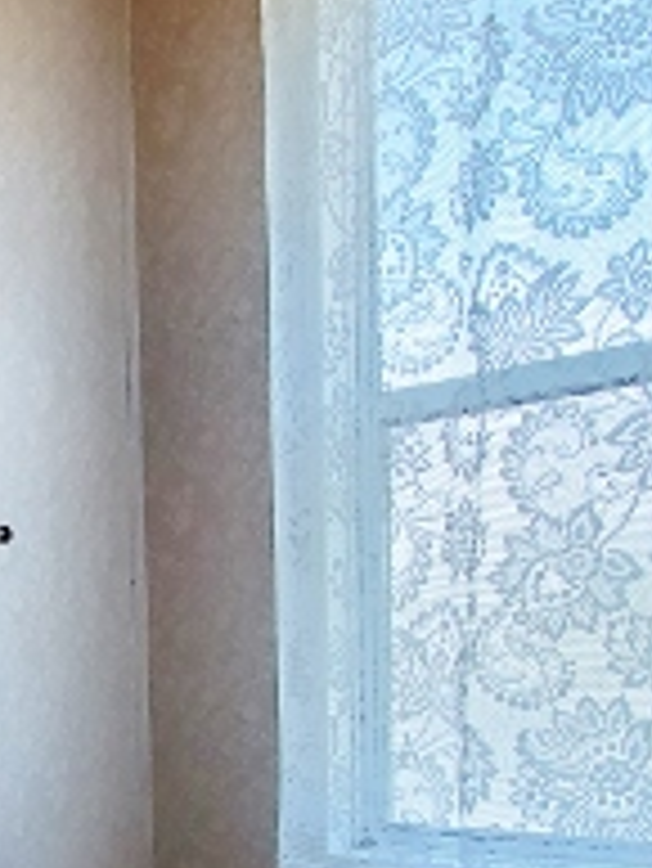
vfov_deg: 41.1
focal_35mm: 43
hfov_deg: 28.3
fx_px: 1079
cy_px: 747
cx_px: -171
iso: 100
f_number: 2.2
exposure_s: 1/120
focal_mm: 1.8
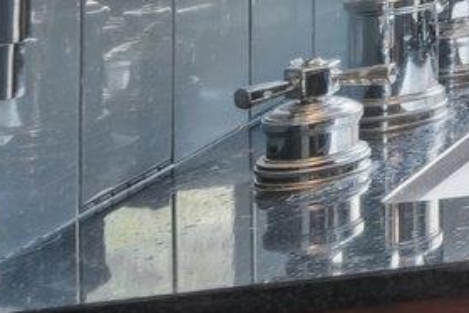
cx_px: 1590
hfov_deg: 9.9
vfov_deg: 10.9
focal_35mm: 117
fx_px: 1525
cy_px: -280
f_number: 8
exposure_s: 1/5
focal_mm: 16
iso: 400
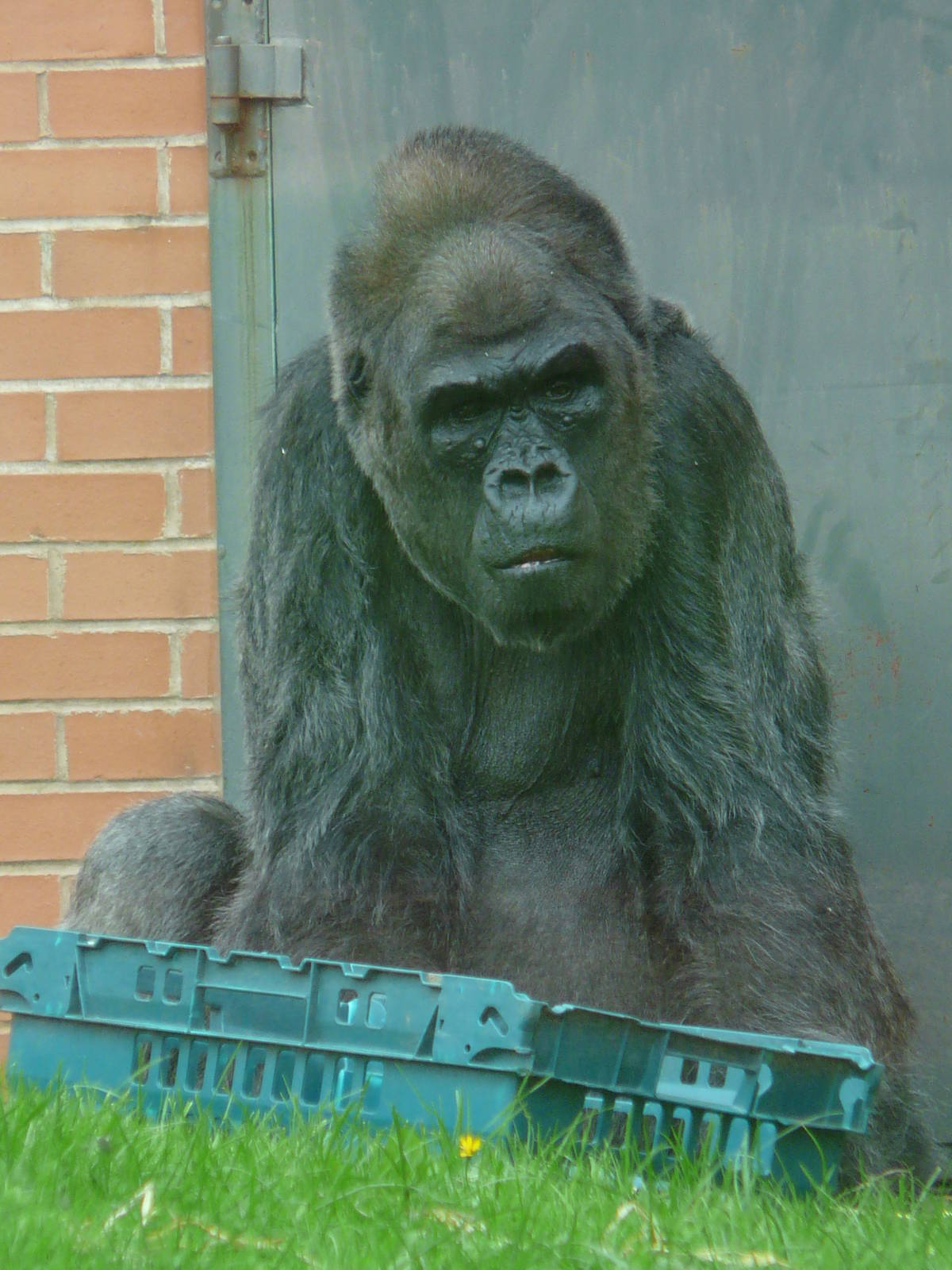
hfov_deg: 2.4
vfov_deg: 3.2
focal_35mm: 625
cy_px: 635
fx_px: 22918
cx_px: 476
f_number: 3.6
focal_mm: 64.3
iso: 100
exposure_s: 1/125
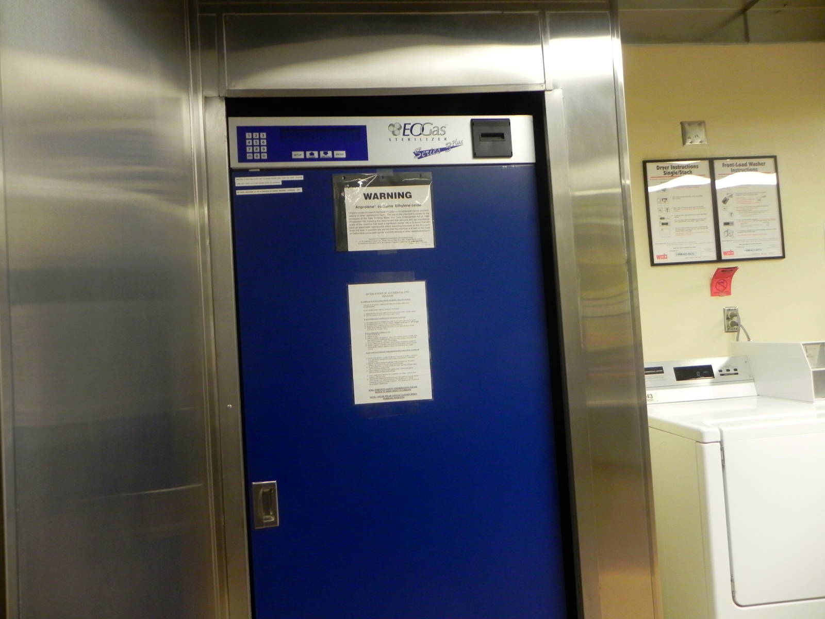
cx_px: 412
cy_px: 310
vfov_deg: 53.1
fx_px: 620
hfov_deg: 67.3
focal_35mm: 26
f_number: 2.8
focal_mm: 4.6
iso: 370
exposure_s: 1/30
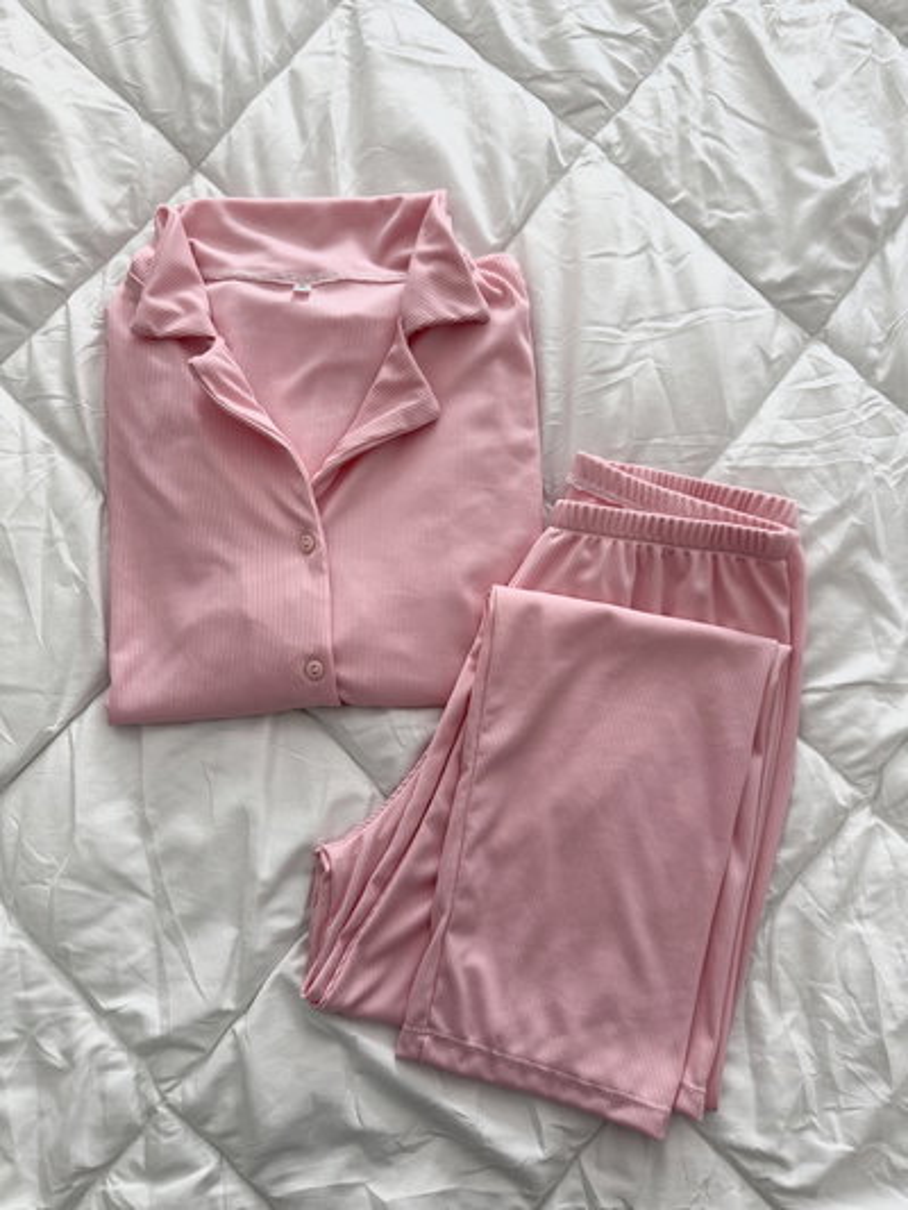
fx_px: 839
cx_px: 454
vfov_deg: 71.6
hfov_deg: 56.8
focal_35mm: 24
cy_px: 605
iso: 125
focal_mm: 6.76
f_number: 1.78
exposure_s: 1/121
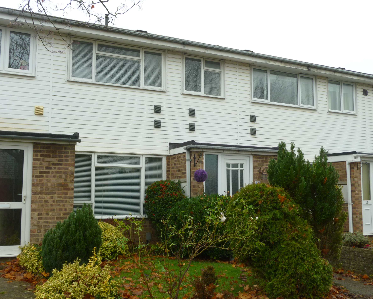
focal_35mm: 37
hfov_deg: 49.1
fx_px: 408
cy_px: 150
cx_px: 186
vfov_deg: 40.1
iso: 125
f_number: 3.8
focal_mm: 6.3
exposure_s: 1/30
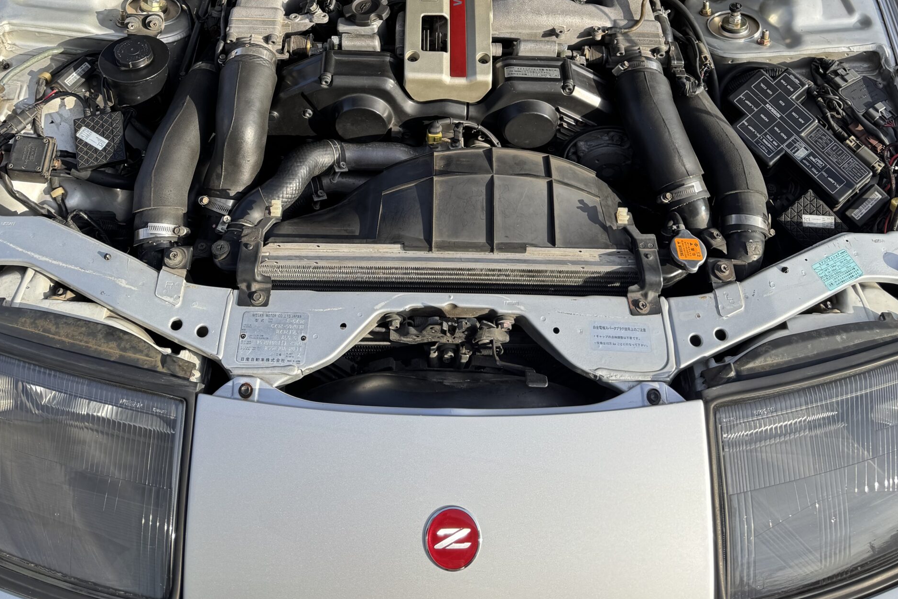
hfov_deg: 55.8
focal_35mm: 34
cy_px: 6
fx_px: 848
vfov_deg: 35.4
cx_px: 448
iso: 80
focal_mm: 6.76
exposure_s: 1/995
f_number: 1.78
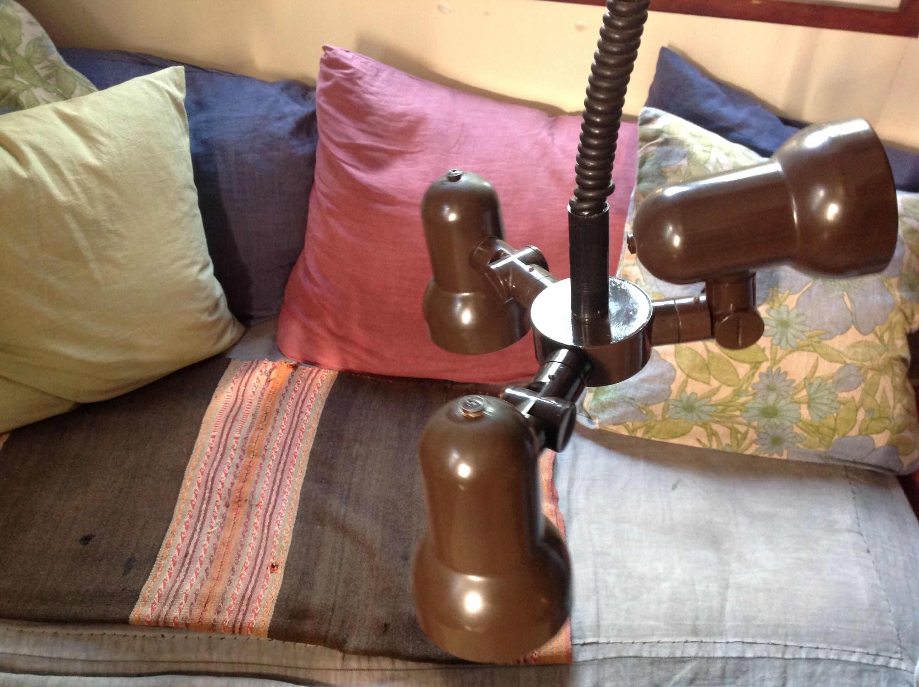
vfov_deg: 40.6
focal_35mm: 35
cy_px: 344
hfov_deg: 52.7
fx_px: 928
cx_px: 460
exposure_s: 1/15
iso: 200
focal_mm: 4.28
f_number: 2.4
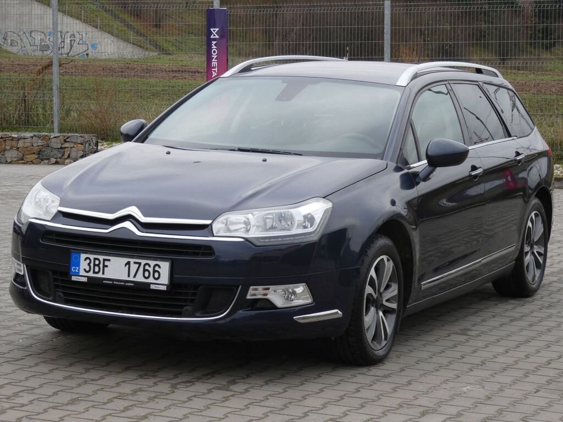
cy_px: 211
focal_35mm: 102
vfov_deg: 14.5
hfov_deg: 19.3
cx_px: 282
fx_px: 1659
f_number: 5.6
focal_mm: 18.3
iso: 160
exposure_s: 1/80
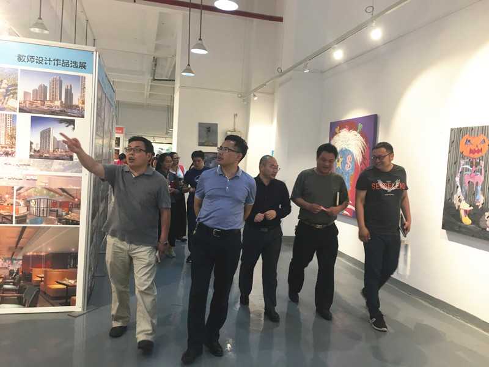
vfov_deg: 48.2
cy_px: 184
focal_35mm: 29
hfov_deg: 61.7
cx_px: 244
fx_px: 410
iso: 64
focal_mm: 4.15
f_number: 2.2
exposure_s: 1/17
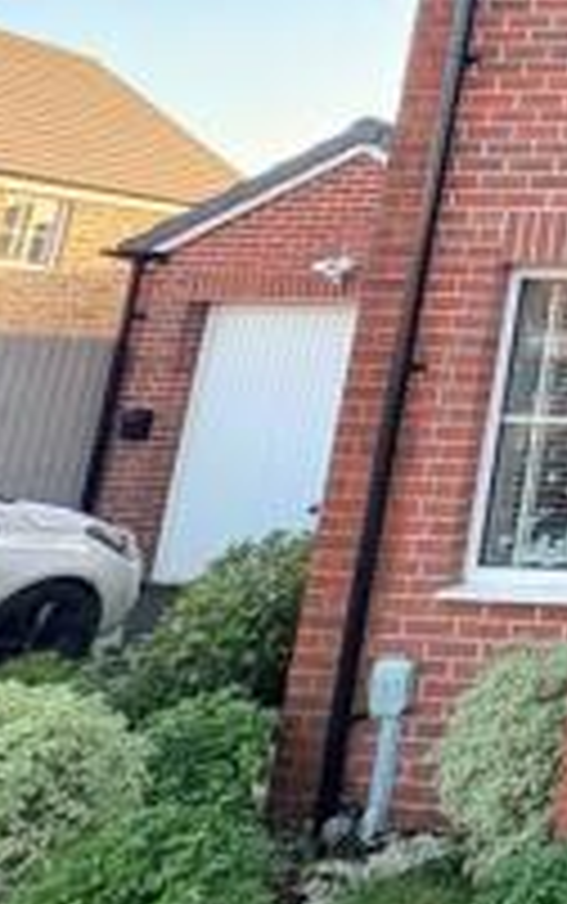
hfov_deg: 18.1
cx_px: 1177
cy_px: 115
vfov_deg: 42.8
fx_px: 1061
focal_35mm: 43
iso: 64
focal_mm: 2.22
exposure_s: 1/232
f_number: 2.2
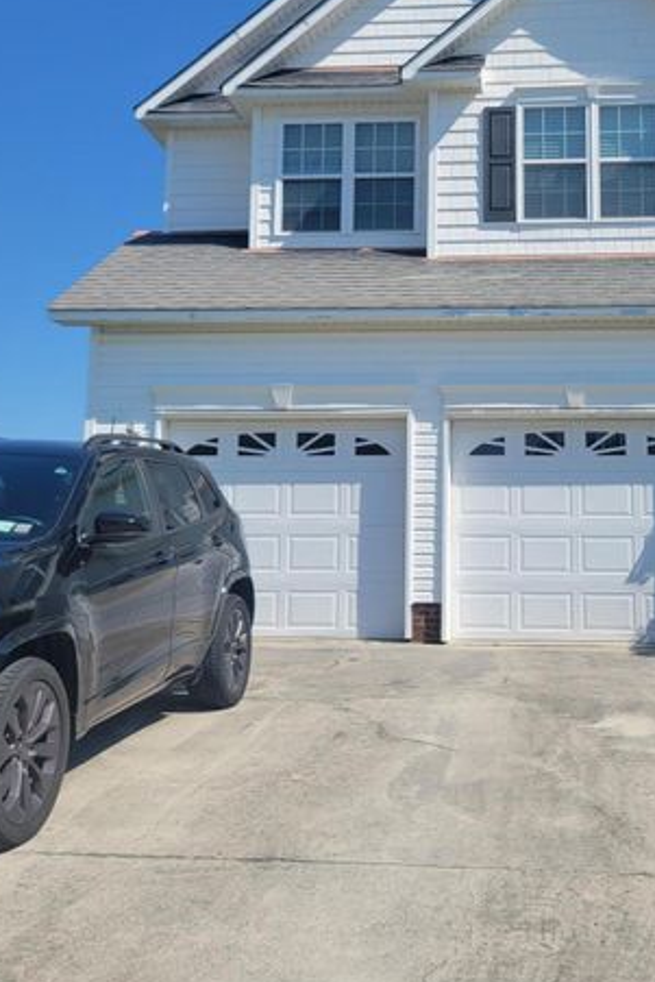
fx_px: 1091
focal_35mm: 40
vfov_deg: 48.3
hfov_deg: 32.9
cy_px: 415
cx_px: 477
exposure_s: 1/2643
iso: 40
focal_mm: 5.4
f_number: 1.8
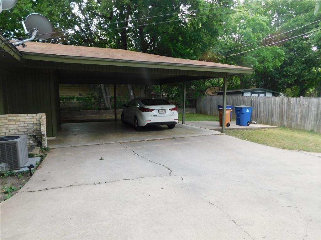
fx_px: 213
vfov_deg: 58.9
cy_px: 120
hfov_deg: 73.9
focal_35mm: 23
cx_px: 160
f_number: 3
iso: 125
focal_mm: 4
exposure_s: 1/200
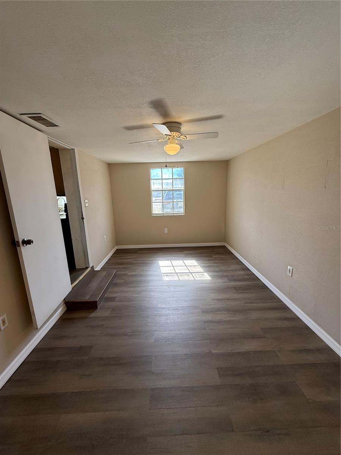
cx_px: 170
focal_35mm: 14
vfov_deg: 102.1
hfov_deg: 85.7
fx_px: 184
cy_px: 228
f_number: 2.2
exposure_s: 1/120
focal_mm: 2.22
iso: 80
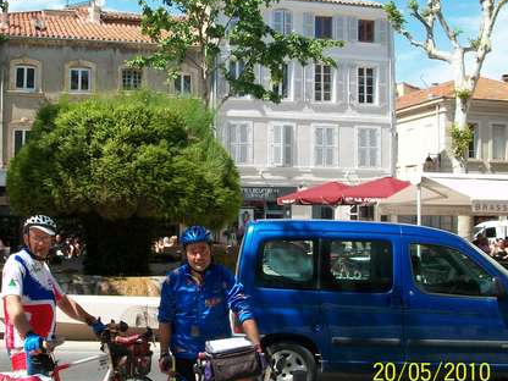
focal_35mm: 49
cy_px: 159
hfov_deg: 38.4
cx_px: 161
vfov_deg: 29.6
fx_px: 719
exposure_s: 1/250
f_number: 5.5
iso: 80
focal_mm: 5.7
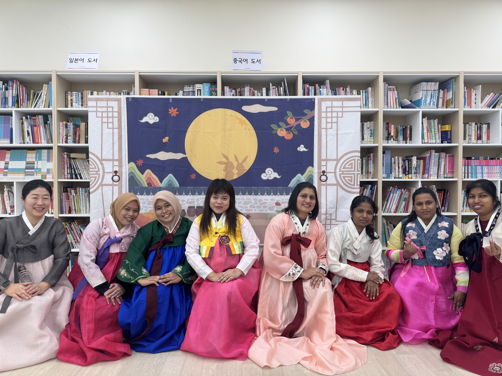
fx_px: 348
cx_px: 251
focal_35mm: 24
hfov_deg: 71.6
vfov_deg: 56.8
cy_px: 188
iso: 64
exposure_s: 1/120
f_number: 1.78
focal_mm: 6.76
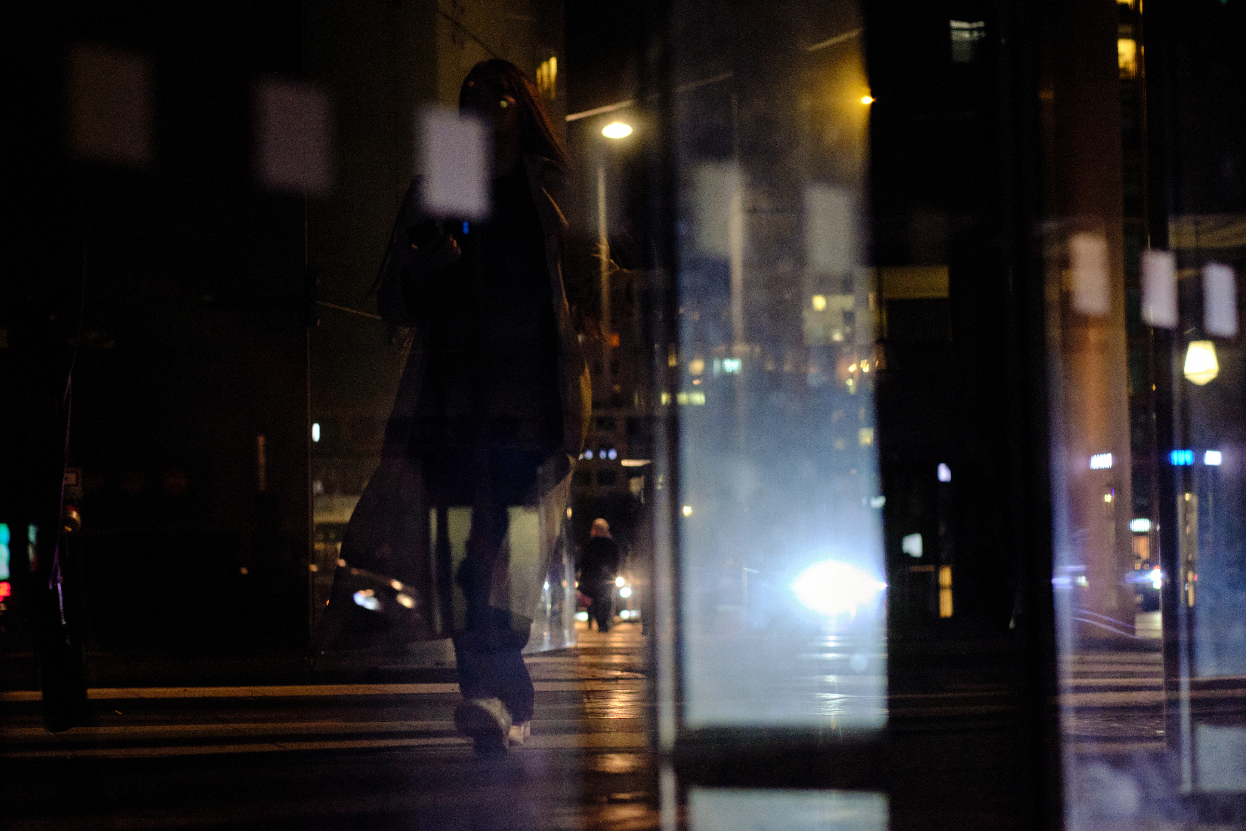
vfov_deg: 16.3
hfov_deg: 24.2
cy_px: 416
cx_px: 623
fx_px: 2907
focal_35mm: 84
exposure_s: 1/180
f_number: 2.5
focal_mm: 56
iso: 6400
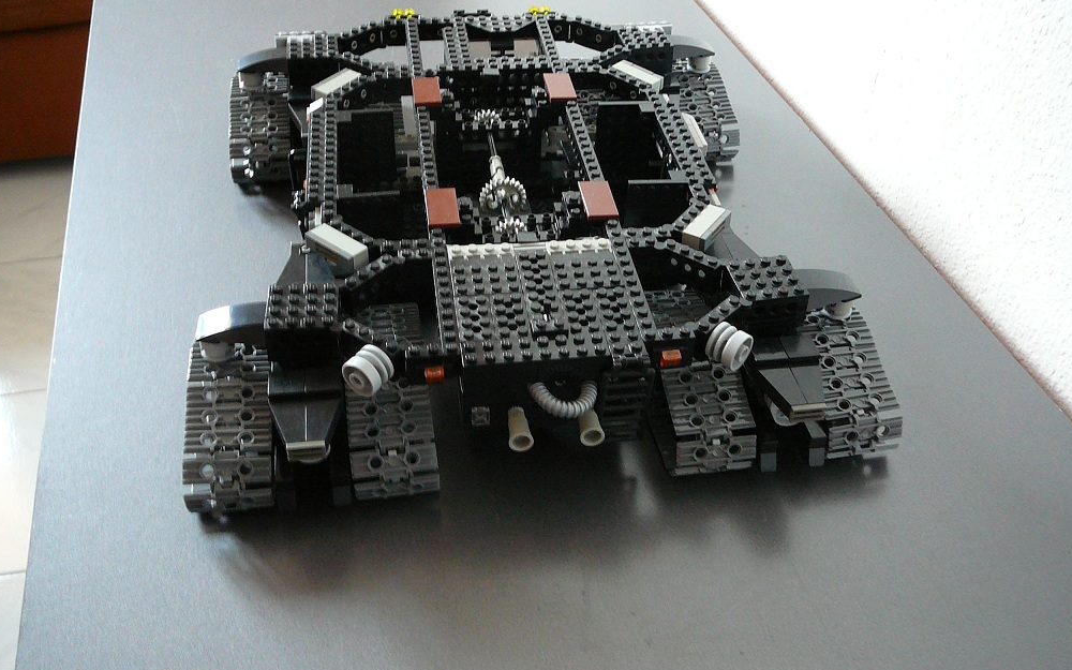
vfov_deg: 33.6
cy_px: 334
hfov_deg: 51.5
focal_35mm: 38
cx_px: 534
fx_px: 1110
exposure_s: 1/8
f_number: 2.8
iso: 200
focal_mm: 5.2
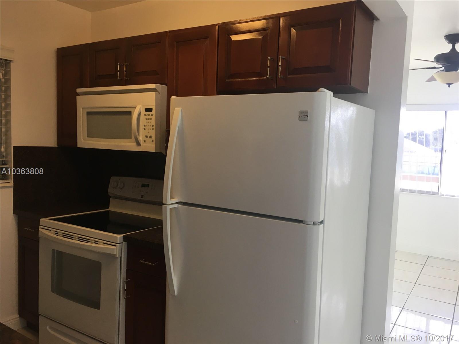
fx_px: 385
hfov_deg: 61.7
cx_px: 230
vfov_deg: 48.2
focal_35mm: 29
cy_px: 172
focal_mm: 4.15
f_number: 2.2
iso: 25
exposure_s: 1/30
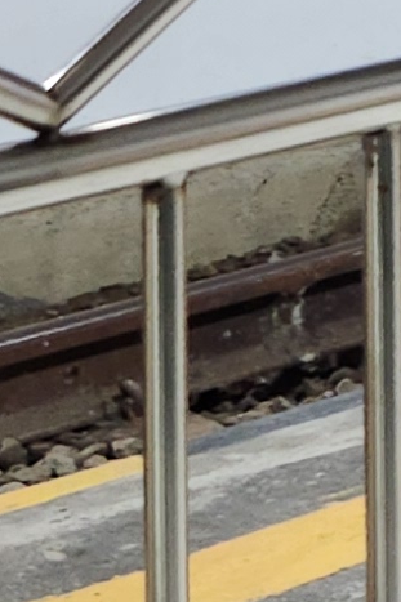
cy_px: -763
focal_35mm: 205
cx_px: 1088
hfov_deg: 6.3
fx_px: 3427
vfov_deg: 9.2
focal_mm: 5.4
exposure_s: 1/100
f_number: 1.8
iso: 500
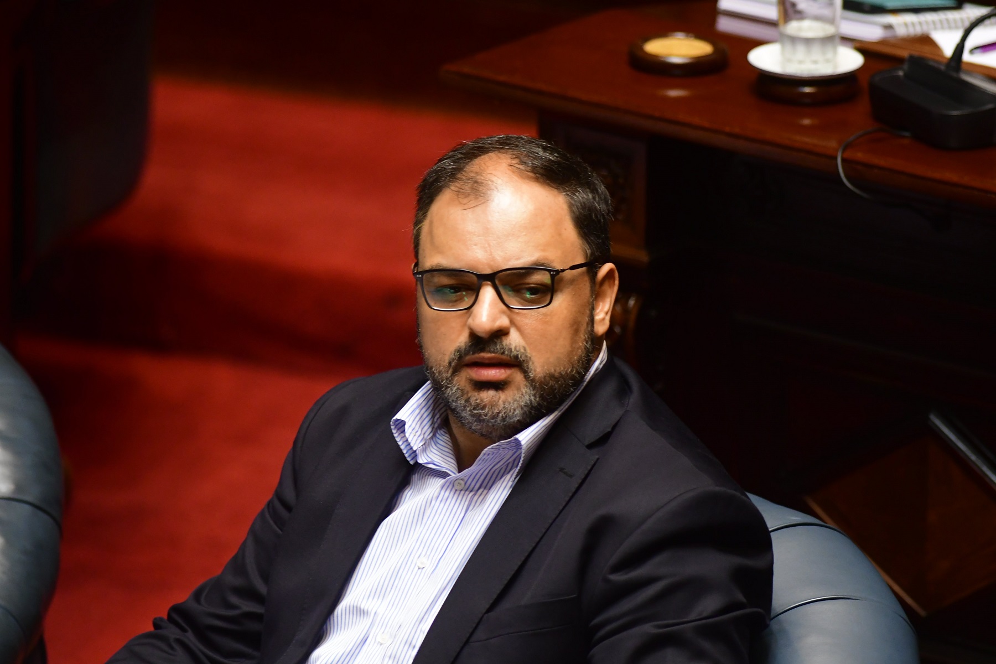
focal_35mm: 450
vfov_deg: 3.1
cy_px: 332
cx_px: 498
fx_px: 12449
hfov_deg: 4.6
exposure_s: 1/200
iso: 2500
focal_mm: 300
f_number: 2.8
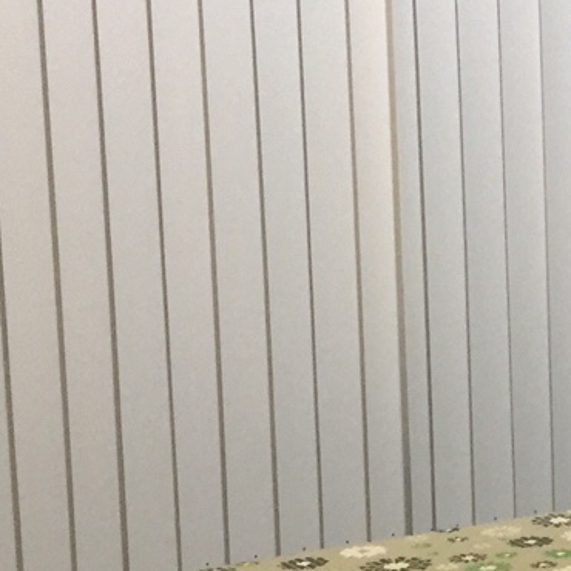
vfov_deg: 15.4
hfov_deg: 13.5
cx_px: 1097
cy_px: 370
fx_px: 2109
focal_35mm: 113
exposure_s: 1/15
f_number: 2.2
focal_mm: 4.15
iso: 100
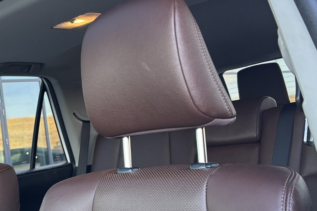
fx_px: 511
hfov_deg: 33.1
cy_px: 124
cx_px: 47
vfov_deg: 23.4
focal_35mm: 58
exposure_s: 1/121
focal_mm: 5.96
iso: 100
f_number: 1.6
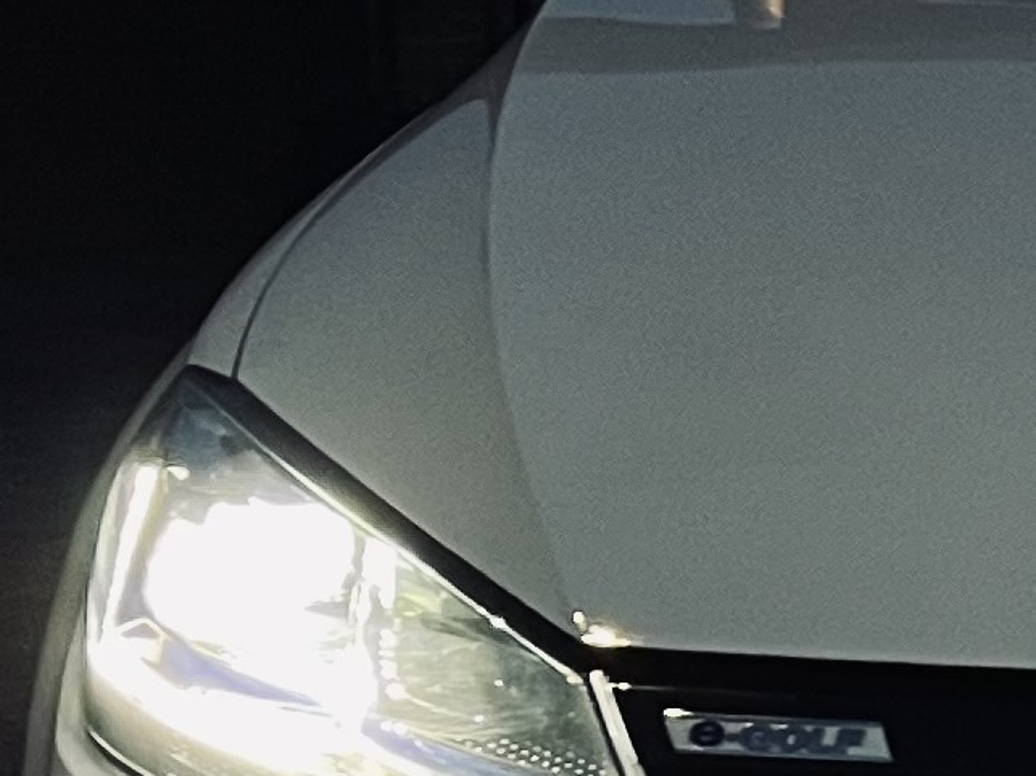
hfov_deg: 11.4
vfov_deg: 9.0
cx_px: 1726
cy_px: 958
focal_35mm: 163
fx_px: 4877
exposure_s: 1/50
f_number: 1.6
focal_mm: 5.1
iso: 400
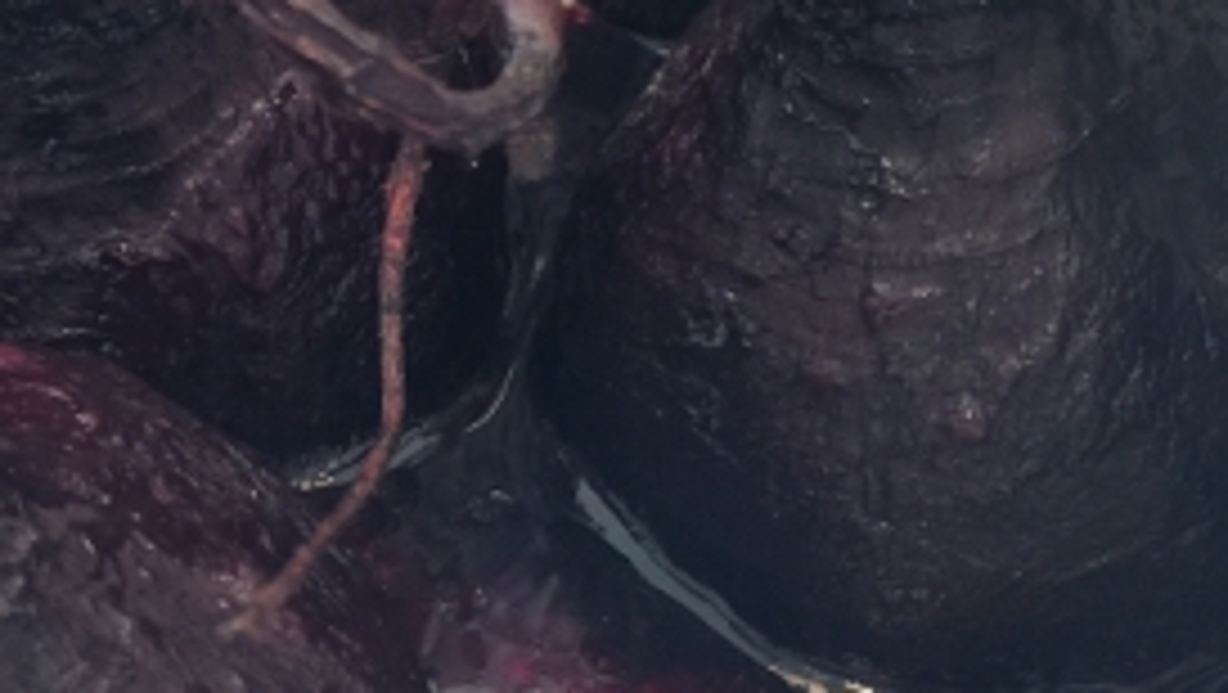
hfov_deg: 27.8
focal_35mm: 74
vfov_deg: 16.3
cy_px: 477
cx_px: 202
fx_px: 2411
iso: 50
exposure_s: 1/15
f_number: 2.2
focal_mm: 4.15
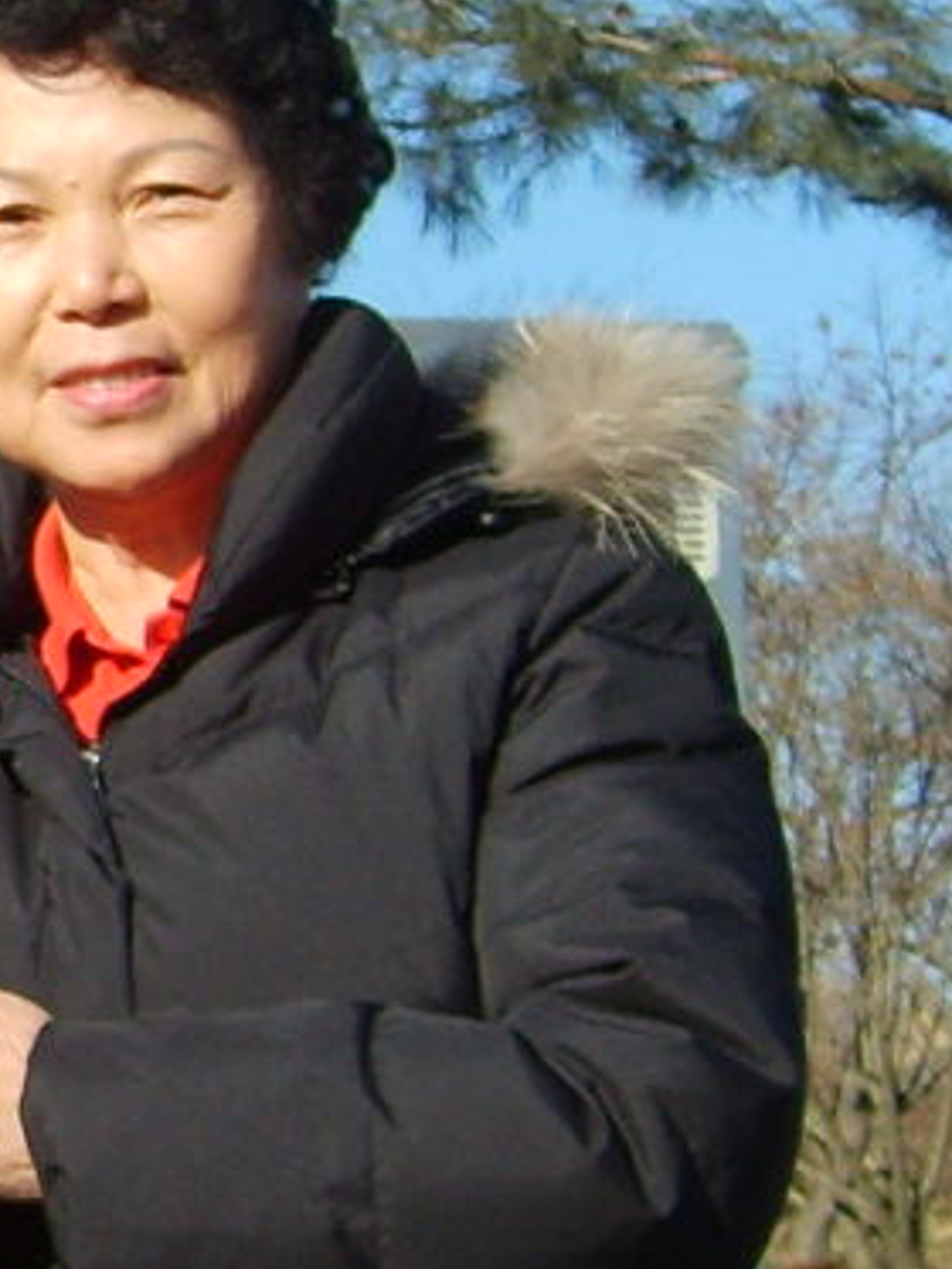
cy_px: 490
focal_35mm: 150
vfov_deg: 13.2
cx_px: -1030
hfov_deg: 9.2
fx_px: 5497
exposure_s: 1/1000
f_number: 2.8
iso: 50
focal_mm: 5.8
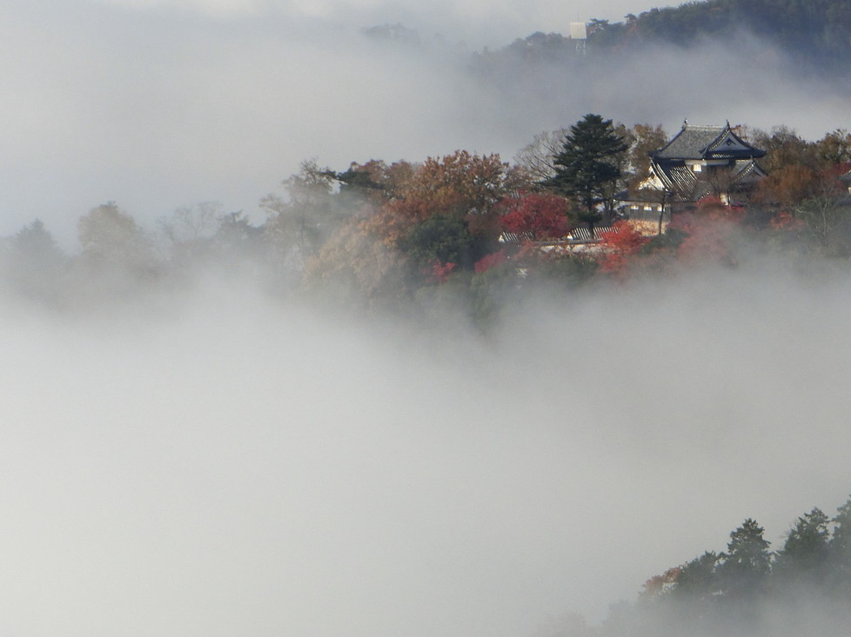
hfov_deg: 5.2
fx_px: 9438
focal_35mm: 384
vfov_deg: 3.9
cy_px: 132
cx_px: 590
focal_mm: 39.3
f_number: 11.8
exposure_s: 1/125
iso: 80
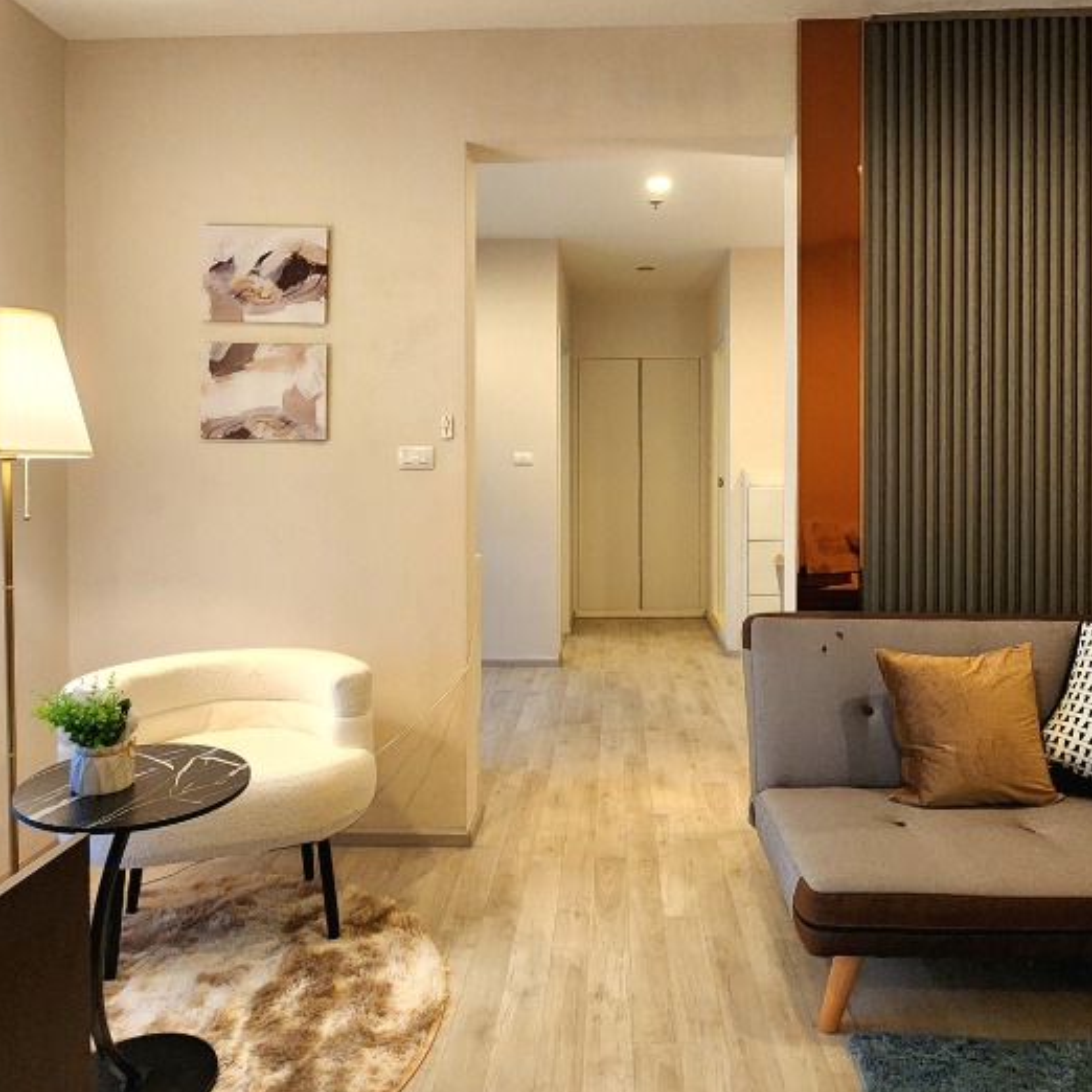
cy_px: 487
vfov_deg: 69.4
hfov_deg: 69.6
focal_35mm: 22
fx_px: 785
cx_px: 575
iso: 400
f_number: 2.2
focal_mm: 2.2
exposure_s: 1/33
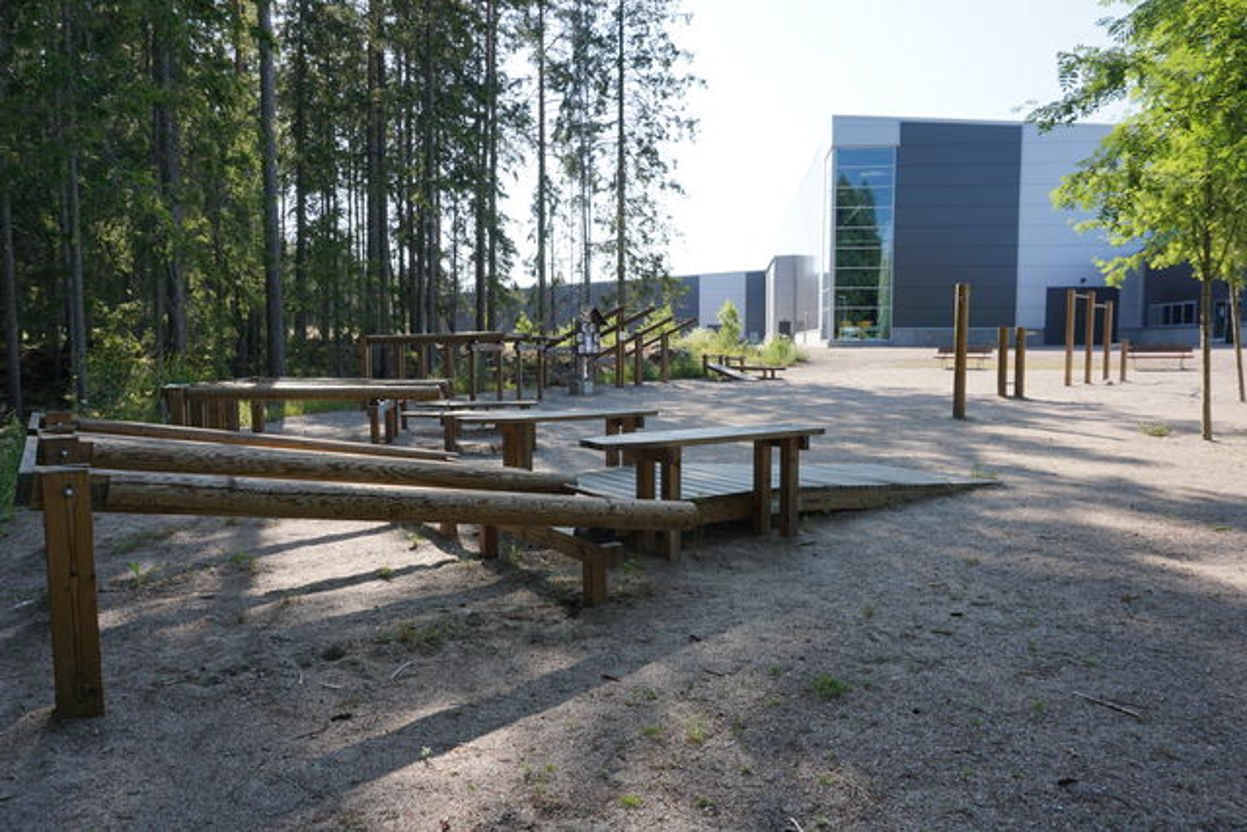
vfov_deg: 53.2
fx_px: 831
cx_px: 624
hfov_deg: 73.7
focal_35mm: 24
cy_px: 416
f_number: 8
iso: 100
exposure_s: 1/125
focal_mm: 16
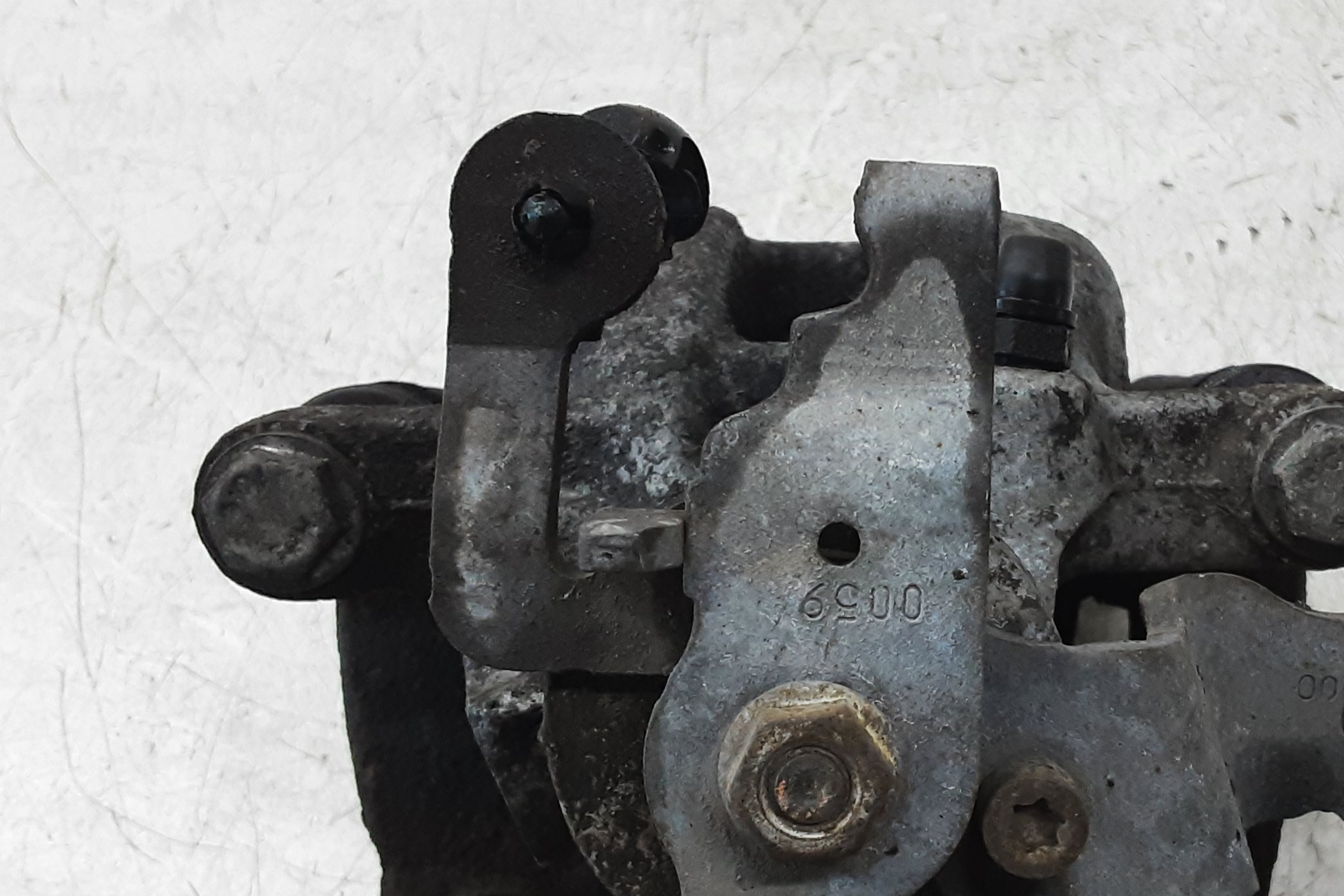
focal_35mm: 44
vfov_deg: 30.5
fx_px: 1643
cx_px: 903
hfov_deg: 43.8
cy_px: 524
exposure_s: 1/50
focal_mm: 2.91
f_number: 1.9
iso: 125
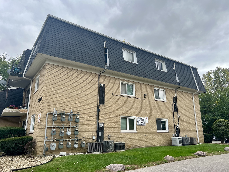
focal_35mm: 26
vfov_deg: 53.1
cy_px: 86
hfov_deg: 67.3
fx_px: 172
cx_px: 114
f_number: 1.5
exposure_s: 1/840
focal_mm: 5.7
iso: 50
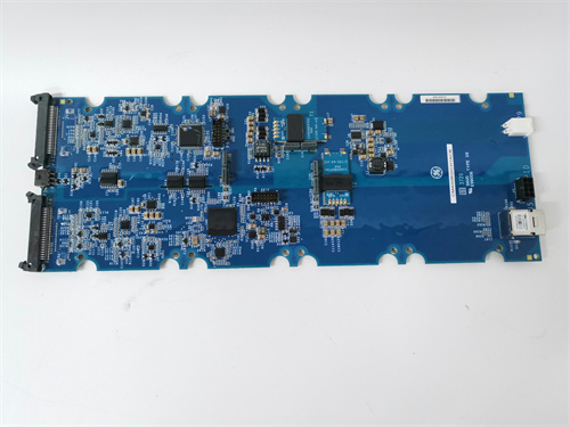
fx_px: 445
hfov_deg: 65.3
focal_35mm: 27
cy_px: 214
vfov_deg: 51.4
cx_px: 285
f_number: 1.8
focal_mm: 3.95
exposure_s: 1/30
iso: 250
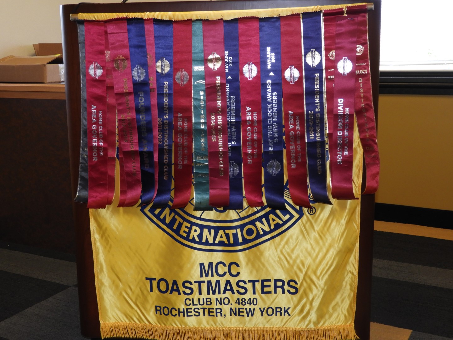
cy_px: 170
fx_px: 589
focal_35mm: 45
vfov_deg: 32.2
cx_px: 226
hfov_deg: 42.1
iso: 200
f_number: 4
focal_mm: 8.1
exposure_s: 1/30
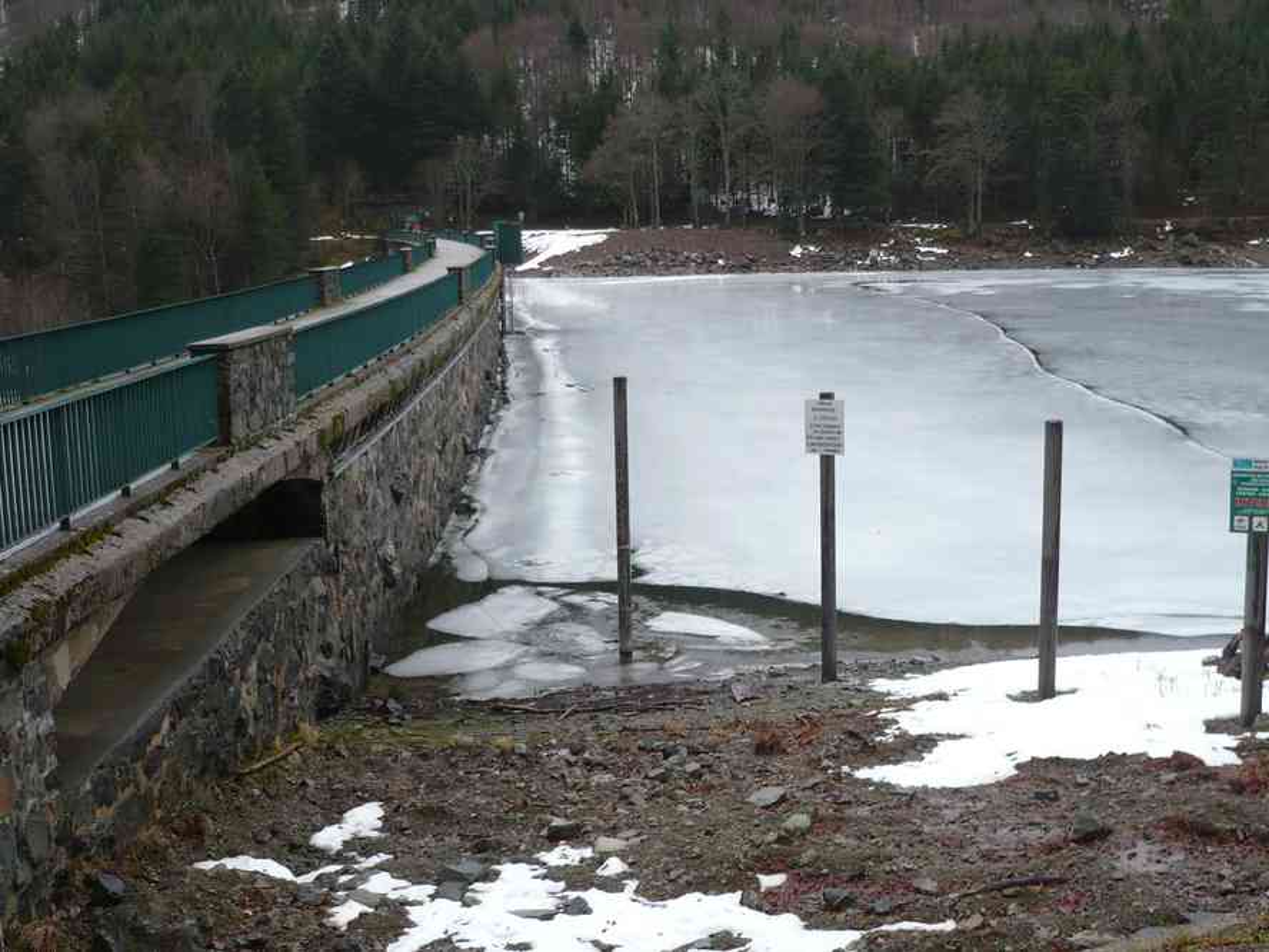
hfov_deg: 44.8
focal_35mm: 42
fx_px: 1540
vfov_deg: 34.3
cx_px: 634
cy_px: 476
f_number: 2.8
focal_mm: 5.8
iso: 100
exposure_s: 1/100
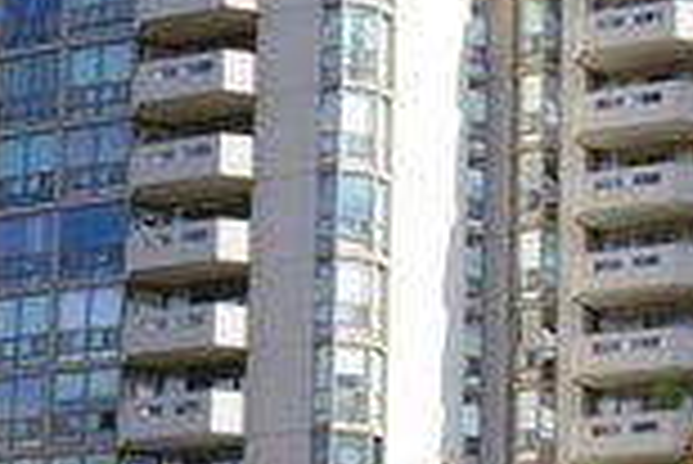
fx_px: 2235
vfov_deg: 11.7
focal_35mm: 116
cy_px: 516
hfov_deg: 17.3
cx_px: 675
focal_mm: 35
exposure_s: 1/640
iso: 1000
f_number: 13
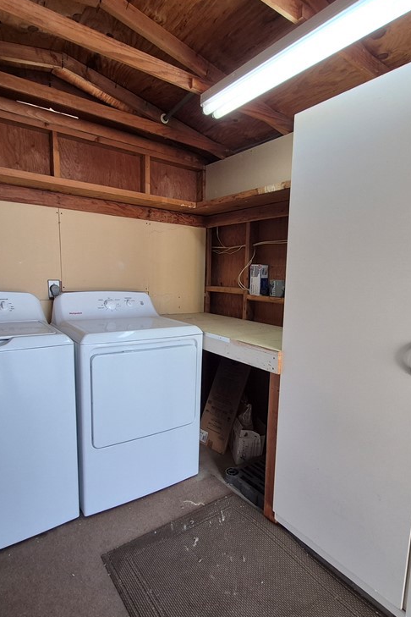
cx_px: 211
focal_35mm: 19
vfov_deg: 86.9
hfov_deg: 64.5
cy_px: 318
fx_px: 325
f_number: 2.2
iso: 64
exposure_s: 1/60
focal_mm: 1.74
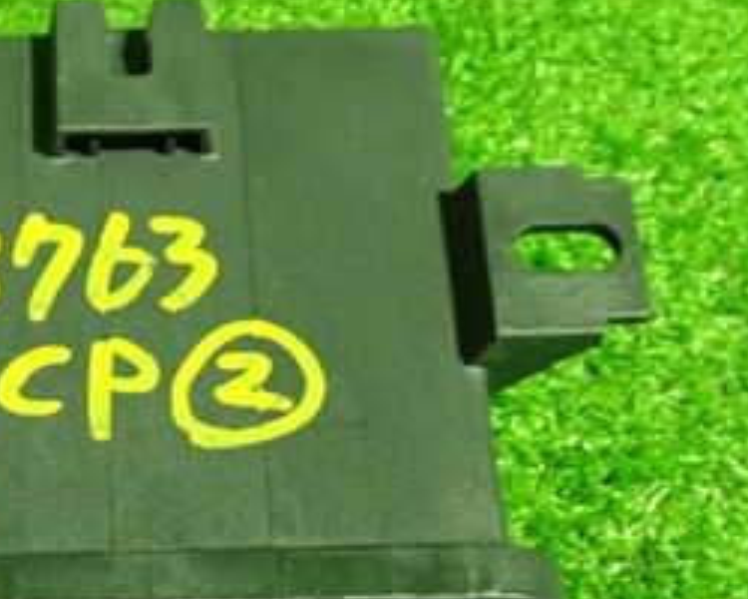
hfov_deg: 19.7
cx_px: 141
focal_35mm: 96
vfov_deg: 16.0
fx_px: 2125
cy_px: 443
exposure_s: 1/40
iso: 800
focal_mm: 7.31
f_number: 2.8
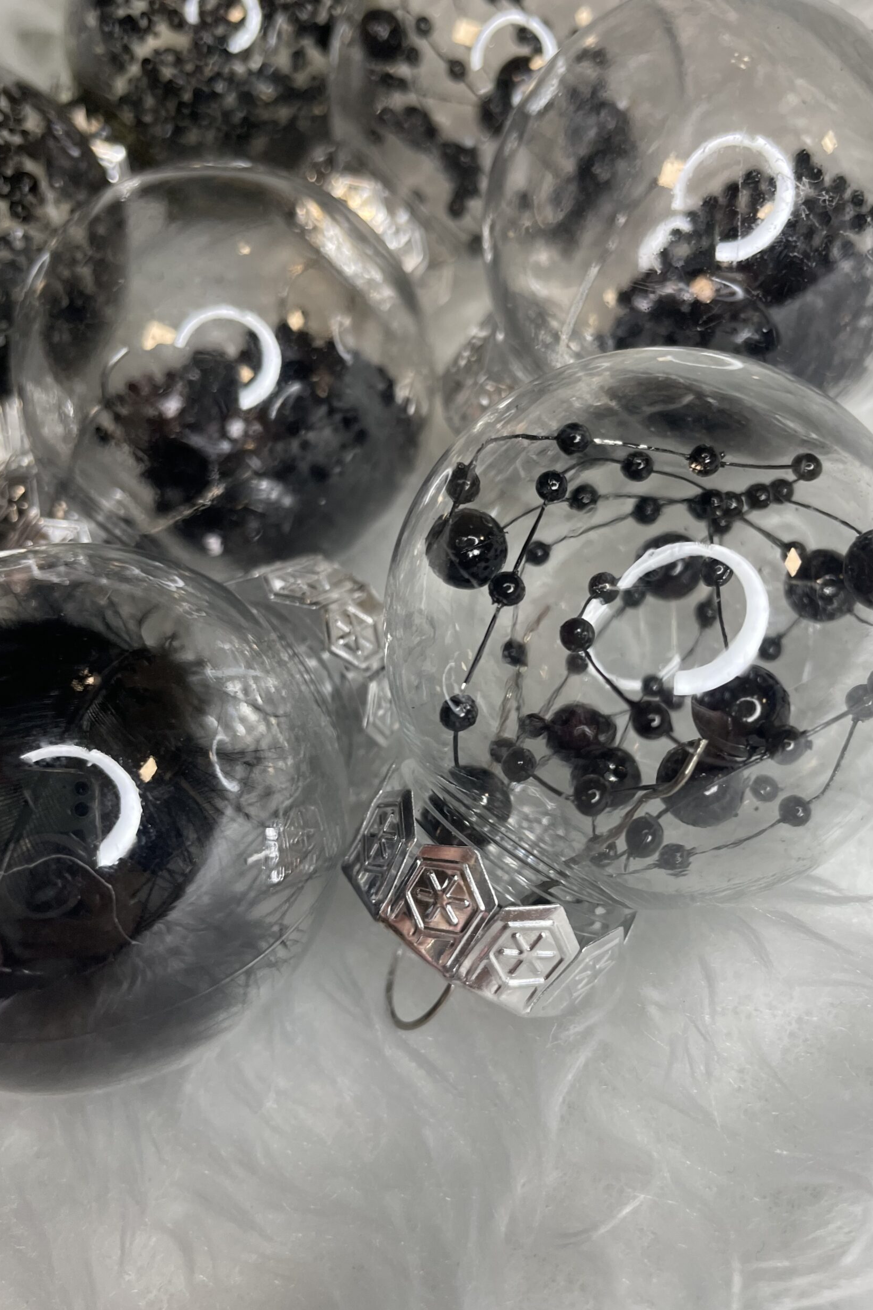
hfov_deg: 46.3
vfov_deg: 65.5
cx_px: 488
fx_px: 1018
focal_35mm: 28
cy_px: 644
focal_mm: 4.2
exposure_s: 1/100
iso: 64
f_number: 1.6
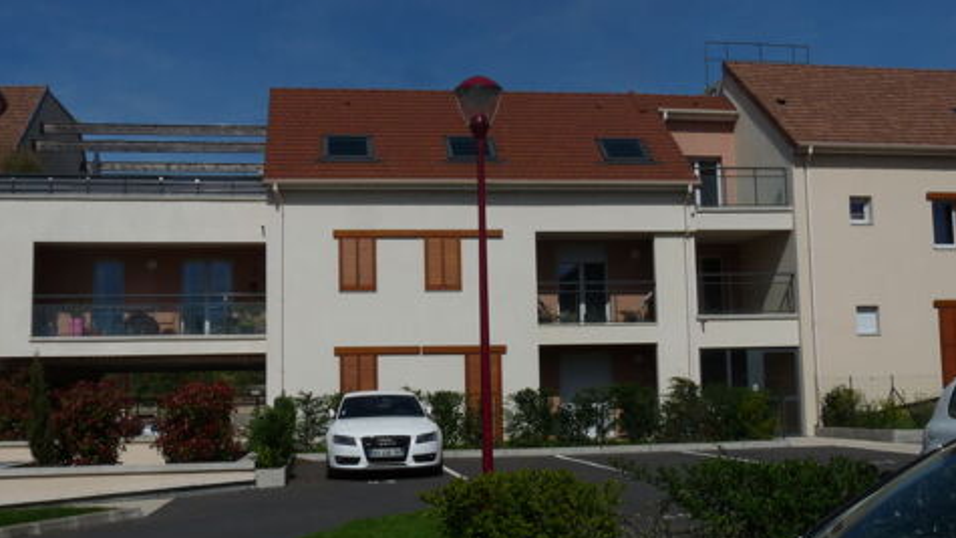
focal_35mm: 44
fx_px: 1115
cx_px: 479
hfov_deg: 46.4
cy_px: 298
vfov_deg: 27.1
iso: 100
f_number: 8
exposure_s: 1/1000
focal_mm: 7.1
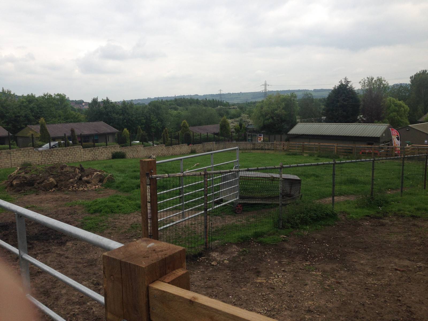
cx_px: 214
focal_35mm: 33
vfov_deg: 42.9
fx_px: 408
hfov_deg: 55.4
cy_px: 160
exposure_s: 1/1355
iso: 50
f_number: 2.4
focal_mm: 4.12
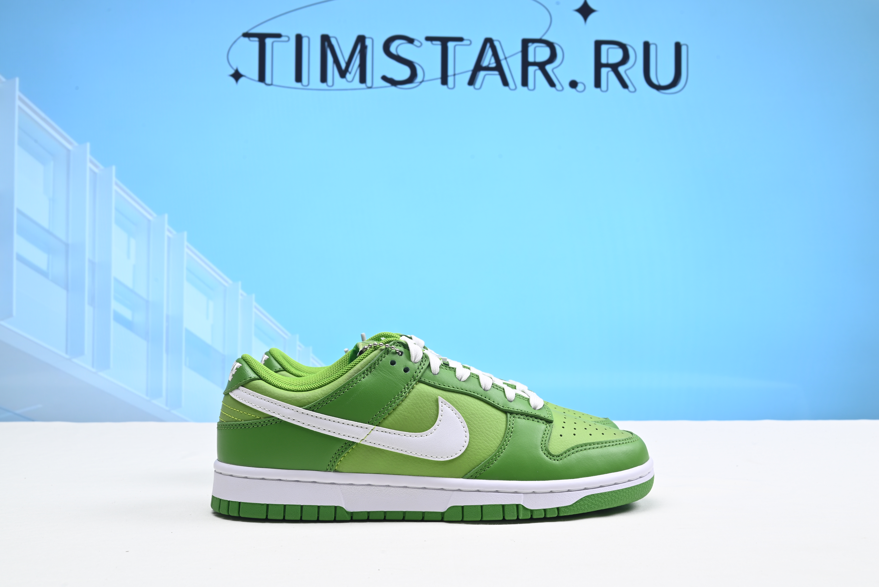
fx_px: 977
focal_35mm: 40
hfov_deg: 48.4
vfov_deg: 33.4
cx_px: 440
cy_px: 294
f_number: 16
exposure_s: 1/2
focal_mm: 40
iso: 100
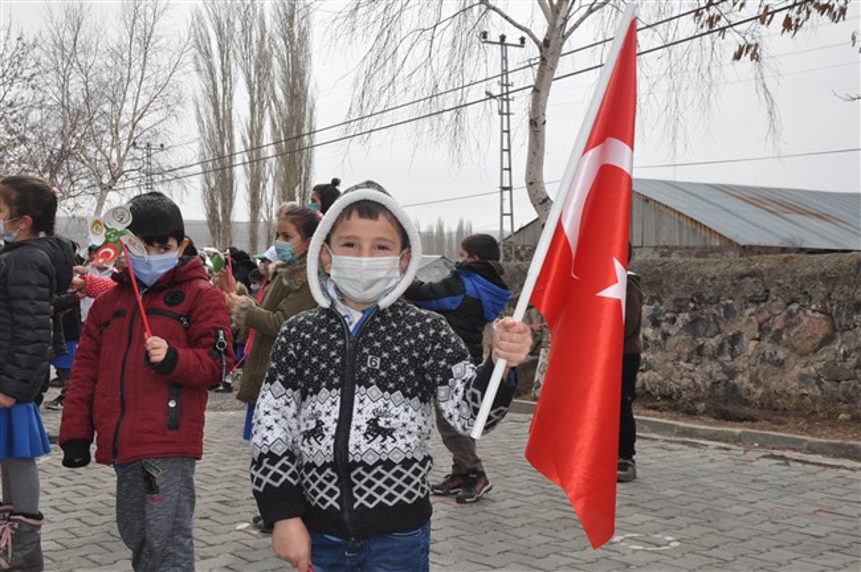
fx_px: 1075
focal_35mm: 45
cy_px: 286
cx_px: 430
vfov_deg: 29.8
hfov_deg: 43.6
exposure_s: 1/200
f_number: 11
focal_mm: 30
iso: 200
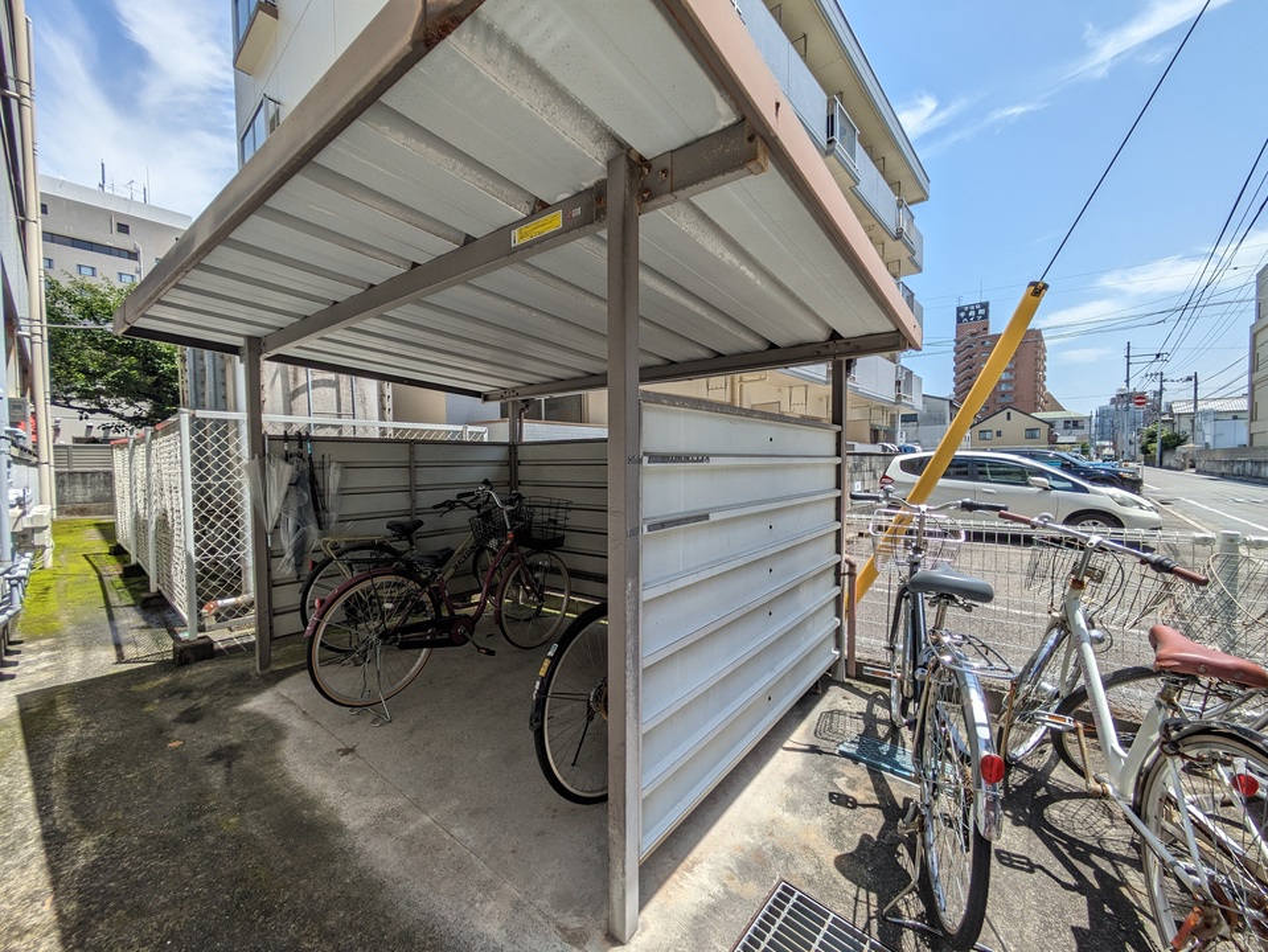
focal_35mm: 14
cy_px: 476
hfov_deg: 102.0
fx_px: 513
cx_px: 634
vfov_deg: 85.7
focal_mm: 1.83
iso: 46
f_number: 2.2
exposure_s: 1/1203
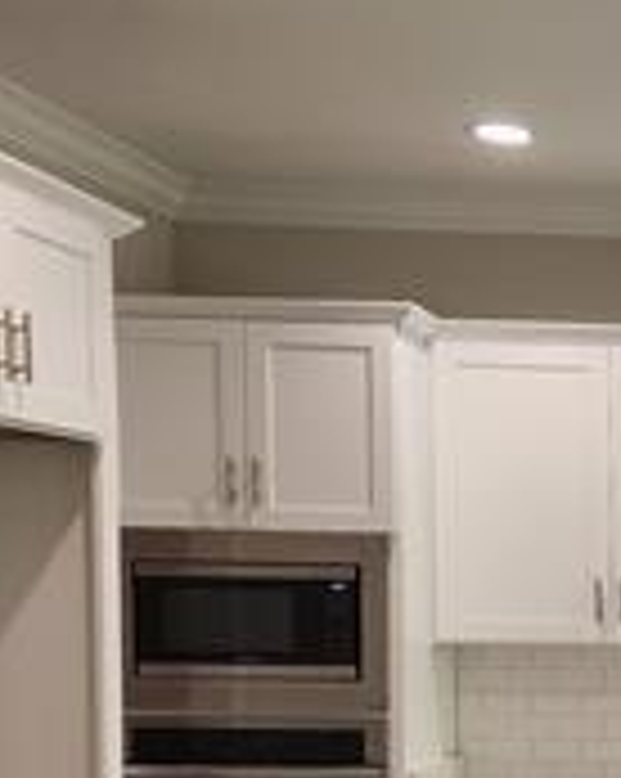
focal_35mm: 83
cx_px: 1076
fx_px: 1910
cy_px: 742
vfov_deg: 22.3
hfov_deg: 16.0
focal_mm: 6.4
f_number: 1.8
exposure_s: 1/120
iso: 160
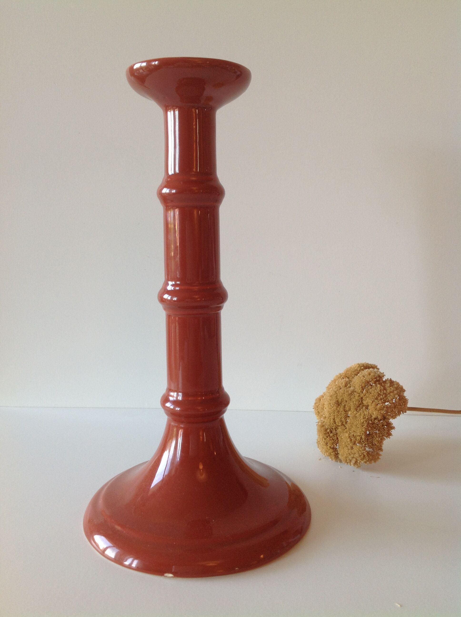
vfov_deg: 52.7
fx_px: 623
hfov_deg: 40.6
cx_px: 230
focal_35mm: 35
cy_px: 308
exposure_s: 1/33
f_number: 2.4
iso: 50
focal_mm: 4.28
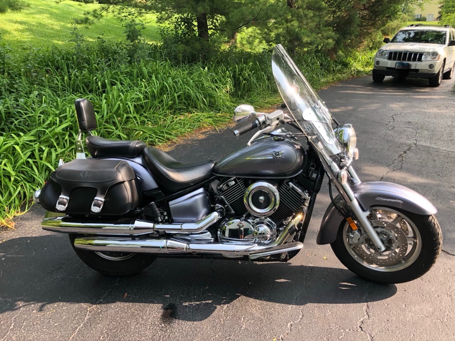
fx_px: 368
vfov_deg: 49.7
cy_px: 170
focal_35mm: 28
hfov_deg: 63.5
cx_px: 228
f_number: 1.8
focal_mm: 3.99
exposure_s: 1/145
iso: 20
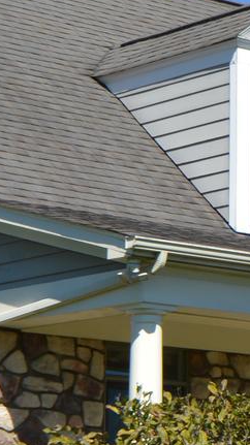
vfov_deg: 12.0
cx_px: 452
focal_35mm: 179
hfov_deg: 6.6
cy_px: 391
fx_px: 2112
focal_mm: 24
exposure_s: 1/320
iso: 100
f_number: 9
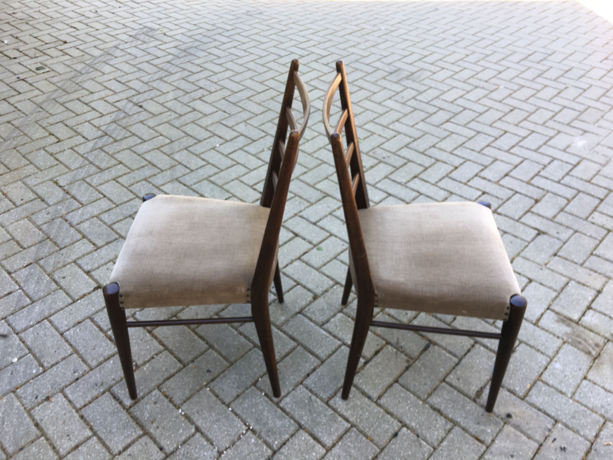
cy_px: 230
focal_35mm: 29
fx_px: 514
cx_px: 306
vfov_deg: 48.2
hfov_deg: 61.7
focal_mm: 4.15
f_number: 2.2
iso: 25
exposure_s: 1/100
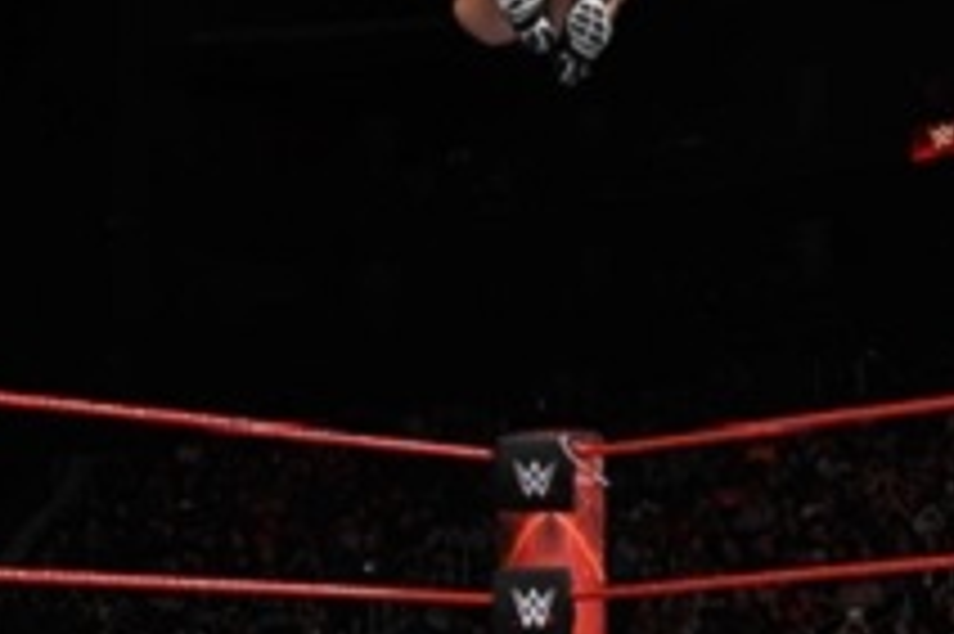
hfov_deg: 20.8
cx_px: 562
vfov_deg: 13.9
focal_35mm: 98
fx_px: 2595
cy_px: 306
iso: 320
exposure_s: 1/250
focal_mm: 40
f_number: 5.6
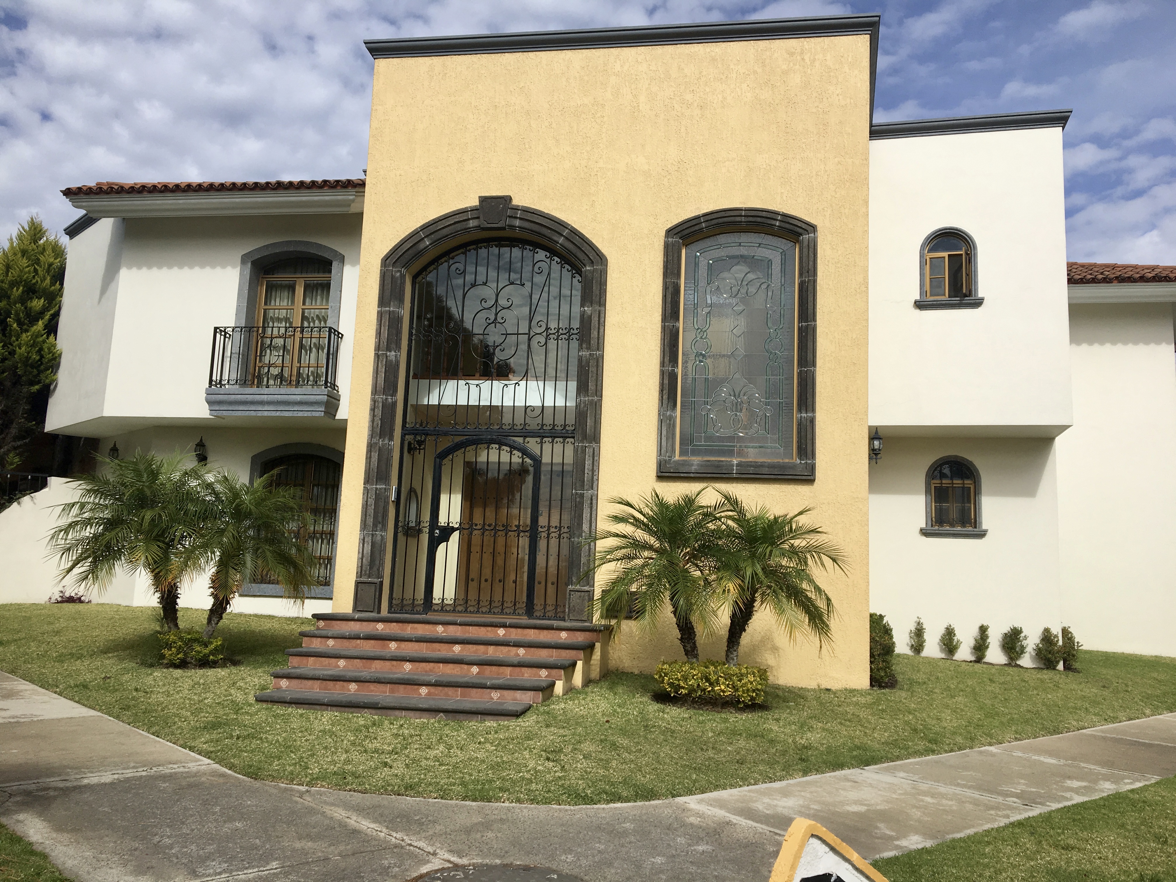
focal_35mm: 29
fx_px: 985
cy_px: 441
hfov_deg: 61.7
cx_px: 588
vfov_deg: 48.2
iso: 25
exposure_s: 1/2564
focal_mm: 4.15
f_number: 2.2
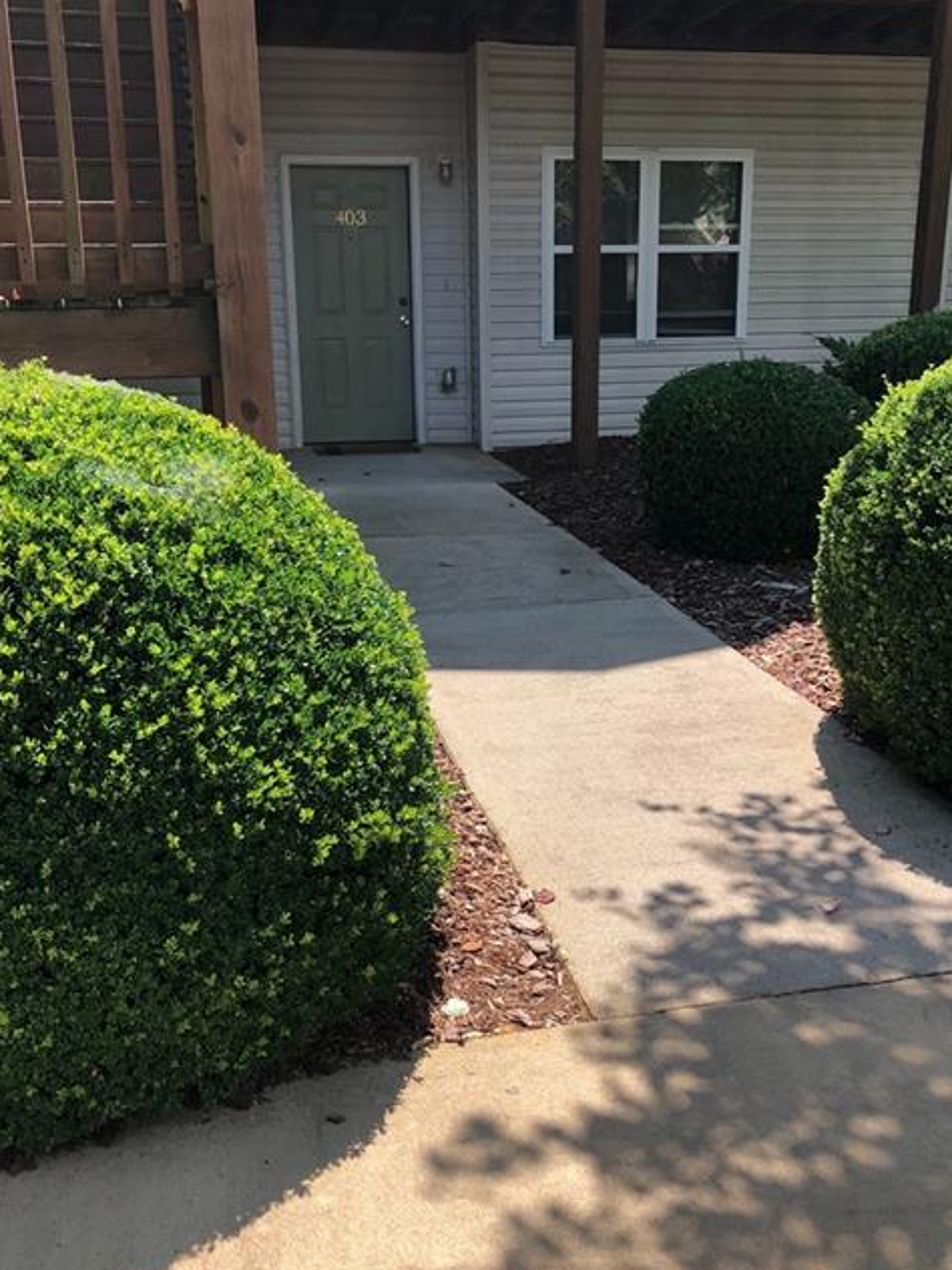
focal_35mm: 34
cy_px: 703
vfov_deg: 53.8
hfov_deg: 41.8
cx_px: 474
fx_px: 1247
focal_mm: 3.99
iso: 20
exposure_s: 1/899
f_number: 1.8
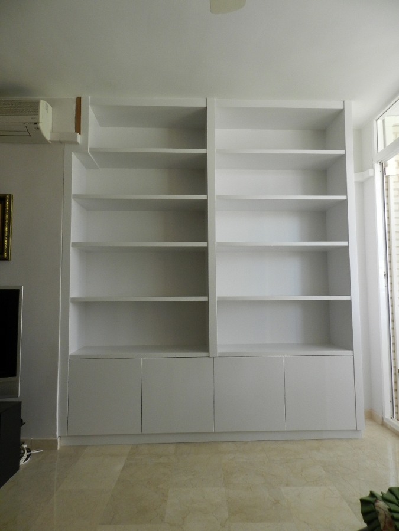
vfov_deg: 73.9
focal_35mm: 23
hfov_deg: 58.9
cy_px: 266
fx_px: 353
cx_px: 200
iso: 250
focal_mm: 4
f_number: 3.4
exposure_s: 1/30
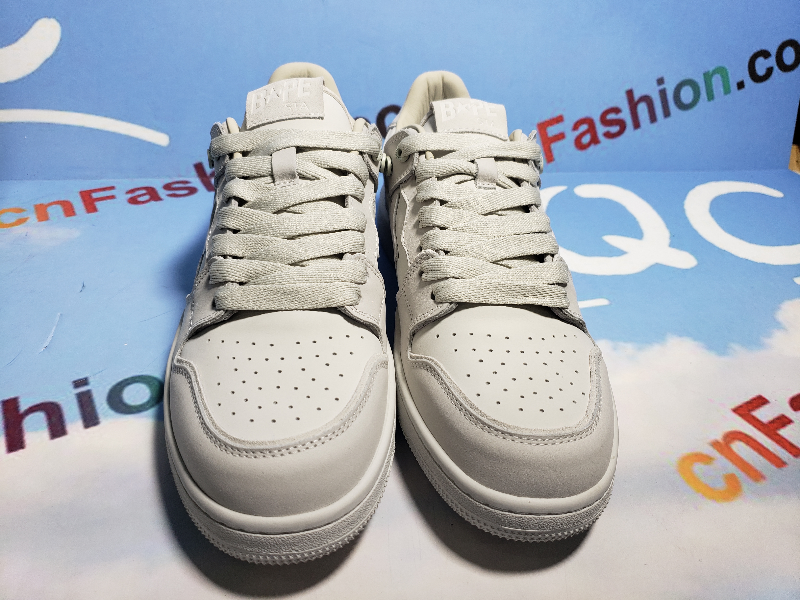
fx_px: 601
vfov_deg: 53.1
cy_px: 300
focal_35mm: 26
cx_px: 400
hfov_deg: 67.3
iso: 50
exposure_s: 1/412
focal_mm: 4.3
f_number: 1.5
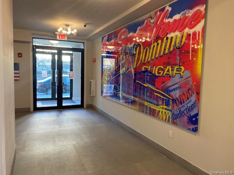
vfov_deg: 53.1
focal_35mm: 26
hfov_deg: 67.3
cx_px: 117
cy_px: 88
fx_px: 176
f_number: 1.8
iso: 100
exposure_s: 1/60
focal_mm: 4.25
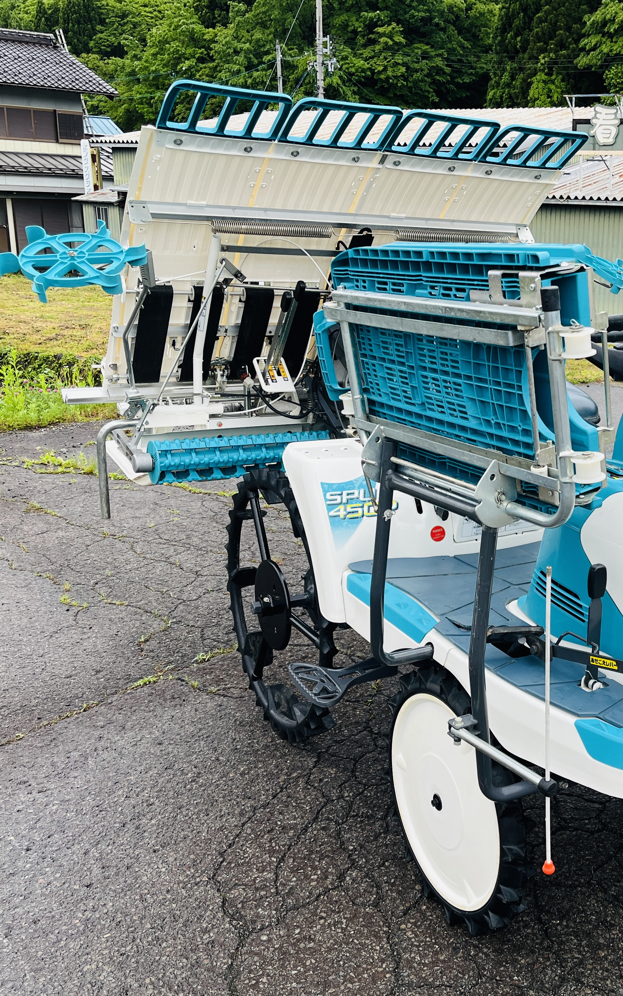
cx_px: 506
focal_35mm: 37
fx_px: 1005
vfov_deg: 52.7
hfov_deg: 33.4
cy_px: 498
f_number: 1.6
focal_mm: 5.1
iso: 40
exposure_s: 1/272
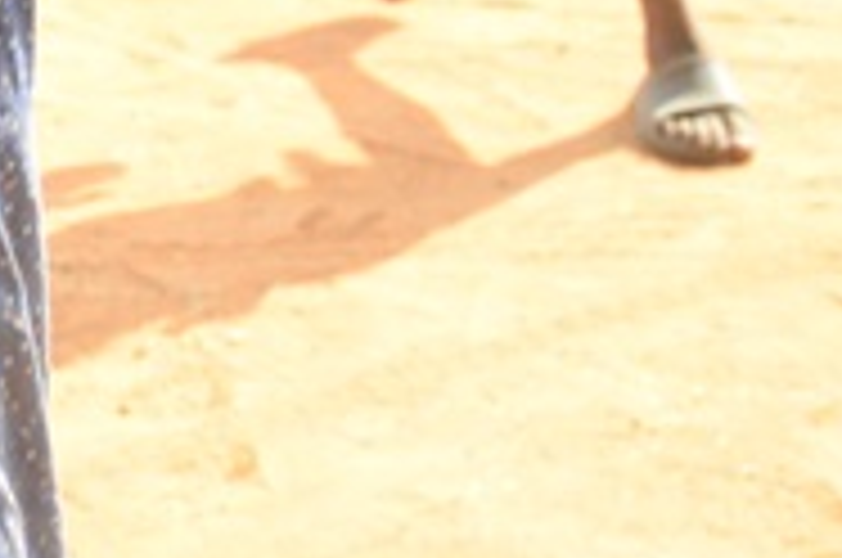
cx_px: -498
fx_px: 5767
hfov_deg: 8.1
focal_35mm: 247
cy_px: -428
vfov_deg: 5.5
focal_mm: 34
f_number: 4.2
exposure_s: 1/125
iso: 100
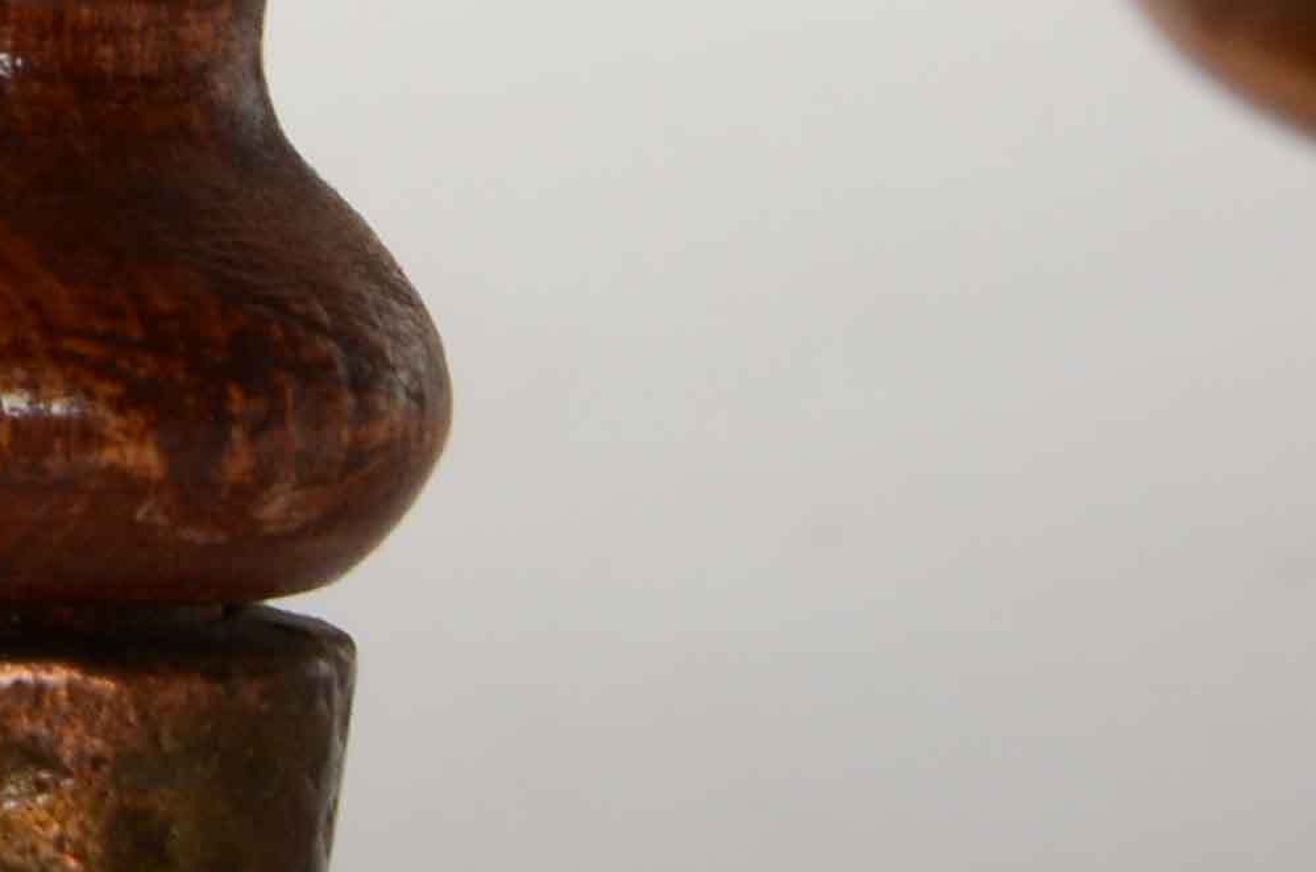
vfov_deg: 2.6
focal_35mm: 518
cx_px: -1064
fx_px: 18899
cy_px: -886
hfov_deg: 4.0
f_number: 18
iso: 200
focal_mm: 70
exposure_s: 1/160
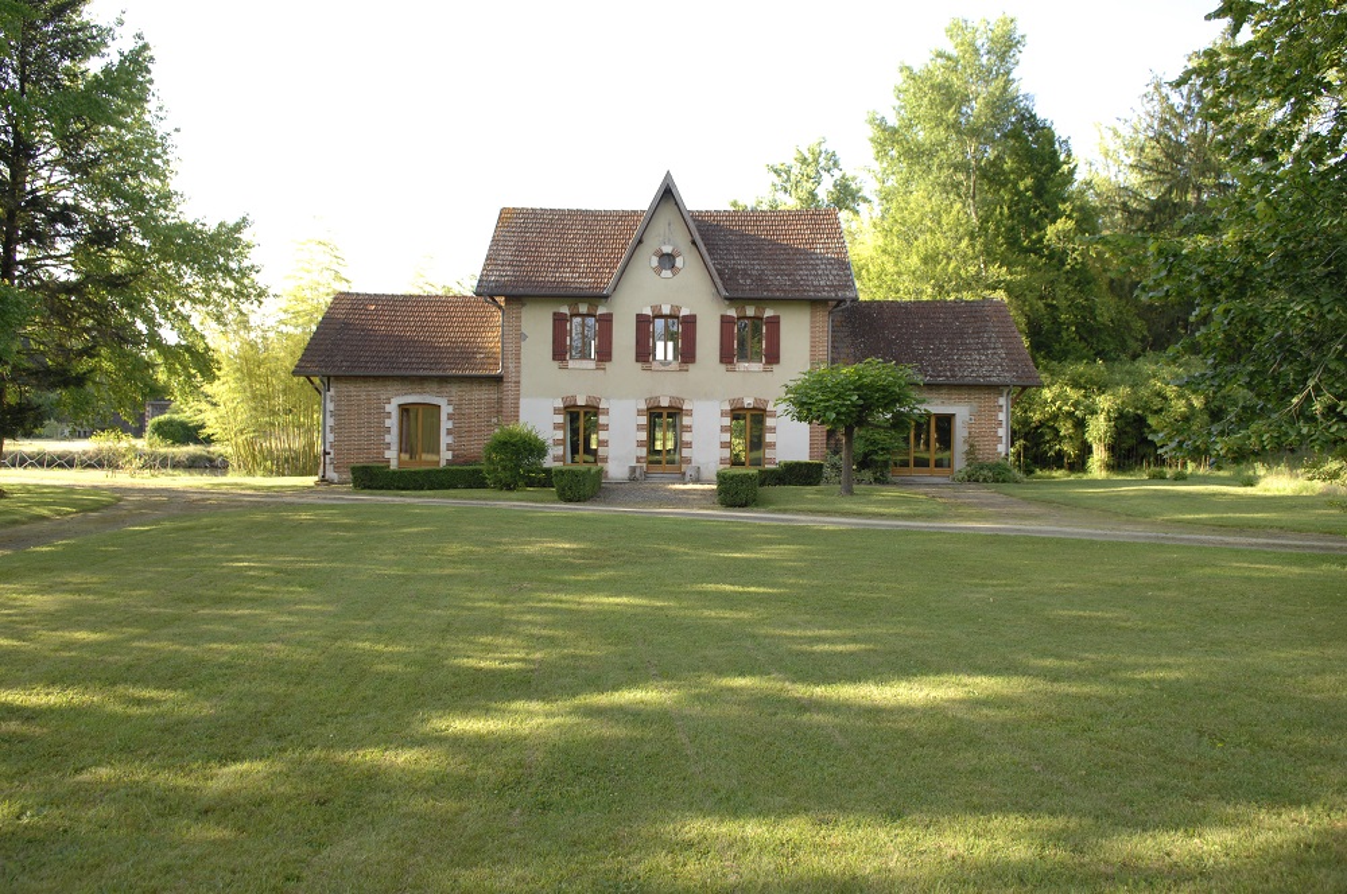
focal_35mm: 57
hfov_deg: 35.1
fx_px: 2130
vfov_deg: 23.7
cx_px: 674
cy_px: 447
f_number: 4.5
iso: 160
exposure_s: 1/125
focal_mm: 38
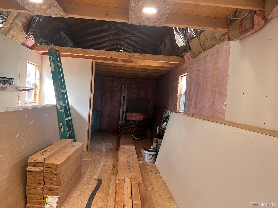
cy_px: 104
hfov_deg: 67.3
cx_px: 139
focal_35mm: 26
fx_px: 209
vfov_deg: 53.1
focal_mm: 5.7
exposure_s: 1/121
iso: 80
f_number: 1.5
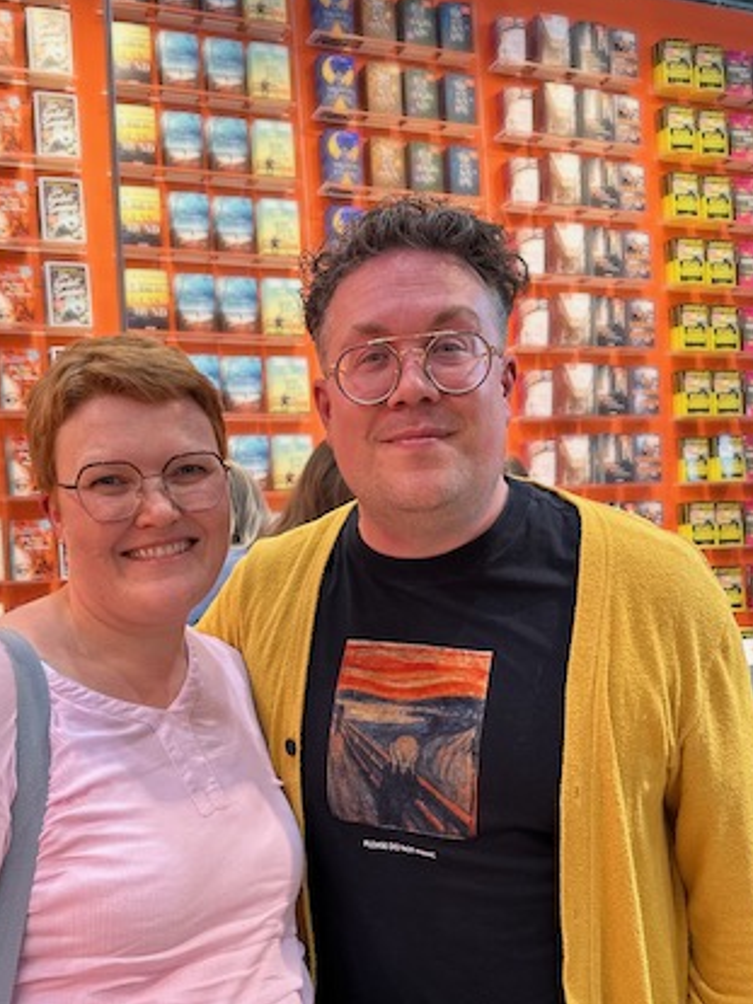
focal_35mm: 37
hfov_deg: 38.6
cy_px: 622
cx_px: 320
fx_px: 1074
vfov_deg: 49.7
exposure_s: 1/100
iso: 125
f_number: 1.78
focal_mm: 6.86
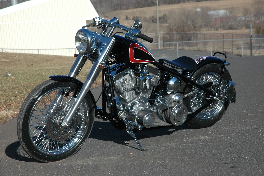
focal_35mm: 105
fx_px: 769
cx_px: 132
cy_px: 88
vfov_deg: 13.0
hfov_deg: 19.5
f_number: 8
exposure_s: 1/500
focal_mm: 70
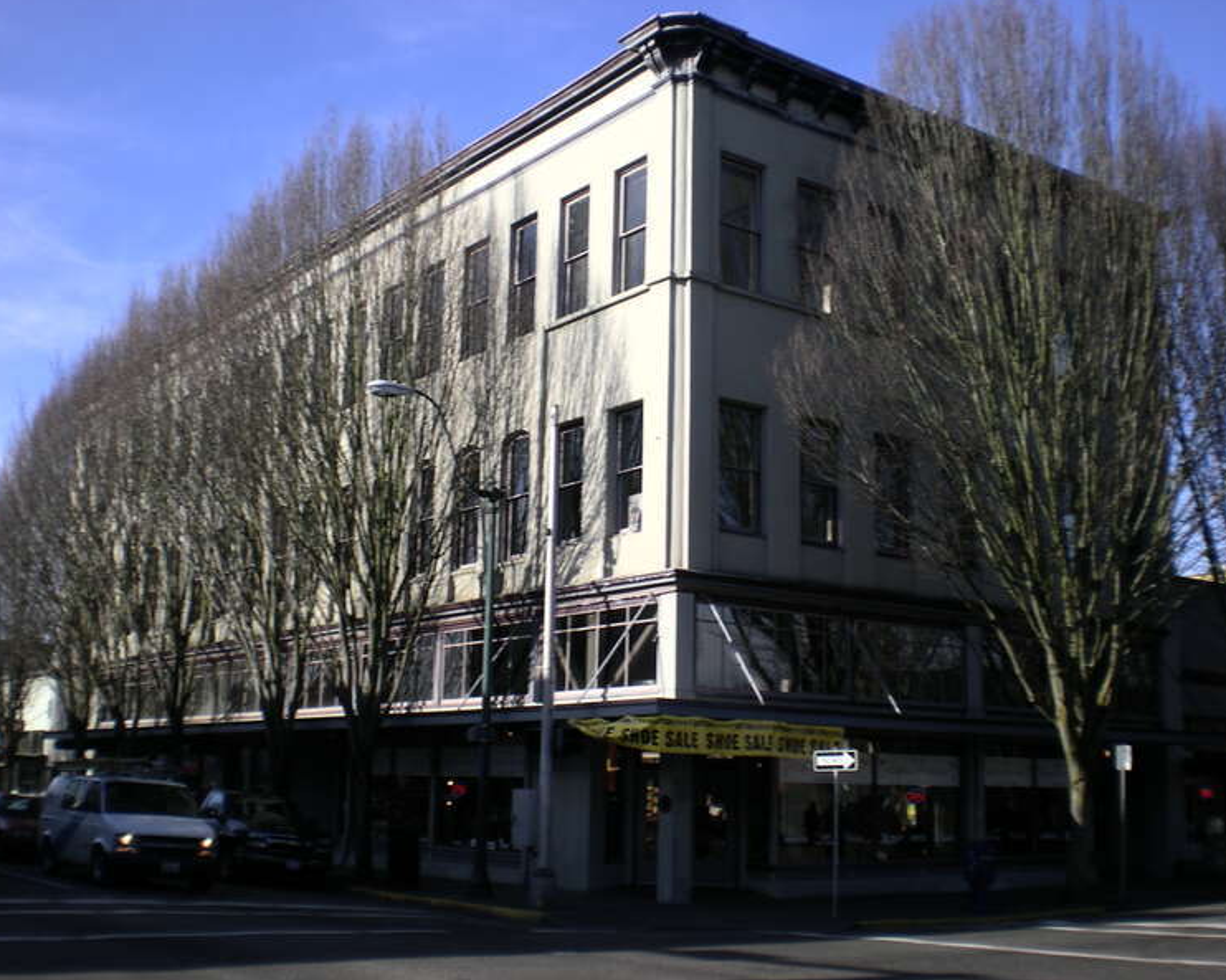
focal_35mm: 40
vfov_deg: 37.3
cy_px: 488
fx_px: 1451
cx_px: 616
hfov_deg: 45.8
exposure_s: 1/212
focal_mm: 6.3
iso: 50
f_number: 4.6
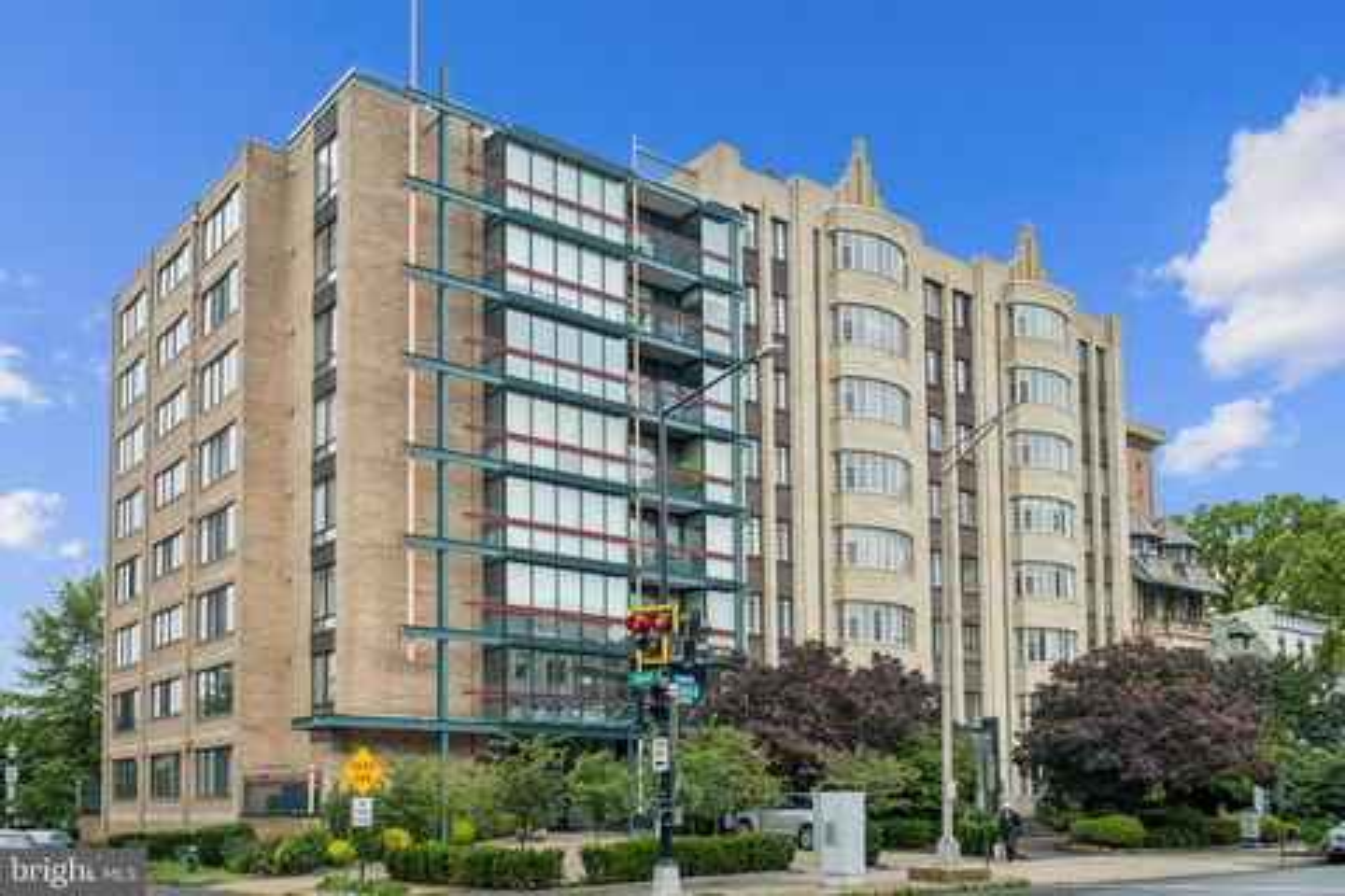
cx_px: 672
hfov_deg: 61.9
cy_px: 448
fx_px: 1121
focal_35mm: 30
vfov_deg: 43.6
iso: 125
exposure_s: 1/80
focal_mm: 20
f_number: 7.1
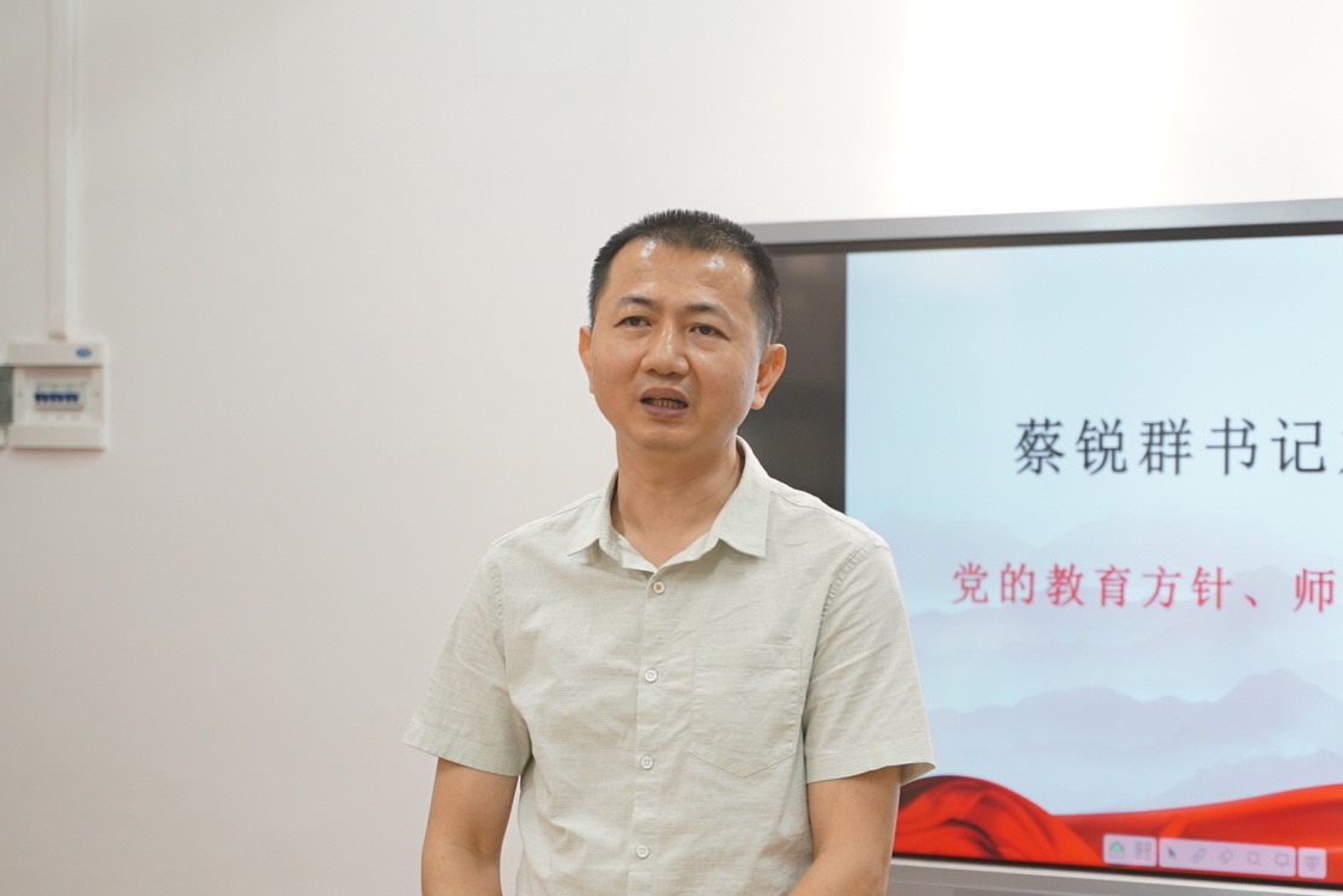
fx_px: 2798
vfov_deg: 18.2
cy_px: 547
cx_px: 914
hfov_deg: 26.8
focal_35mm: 75
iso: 320
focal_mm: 52
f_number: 2.8
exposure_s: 1/60
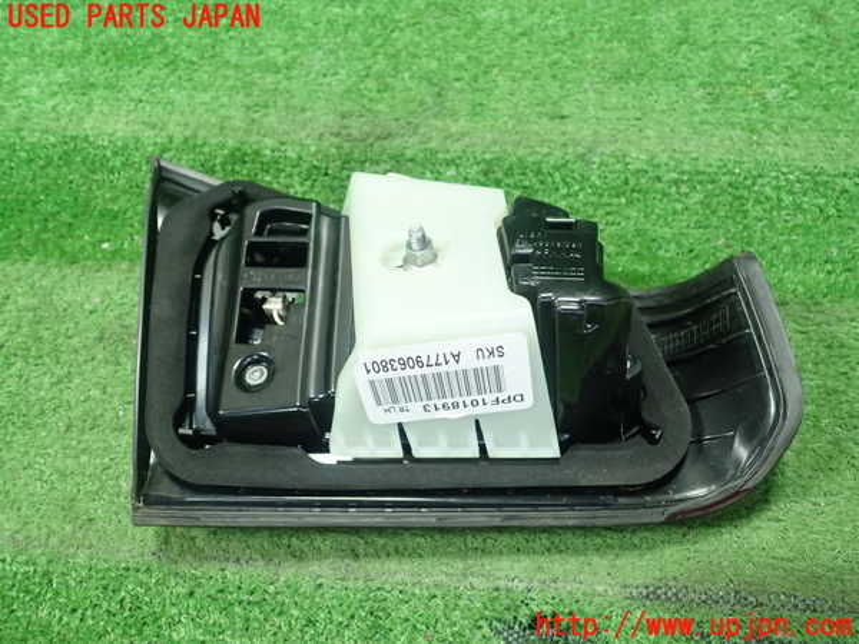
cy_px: 322
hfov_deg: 60.0
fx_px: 744
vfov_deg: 46.8
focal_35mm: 30
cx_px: 430
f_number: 2.3
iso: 500
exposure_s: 1/125
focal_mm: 5.5
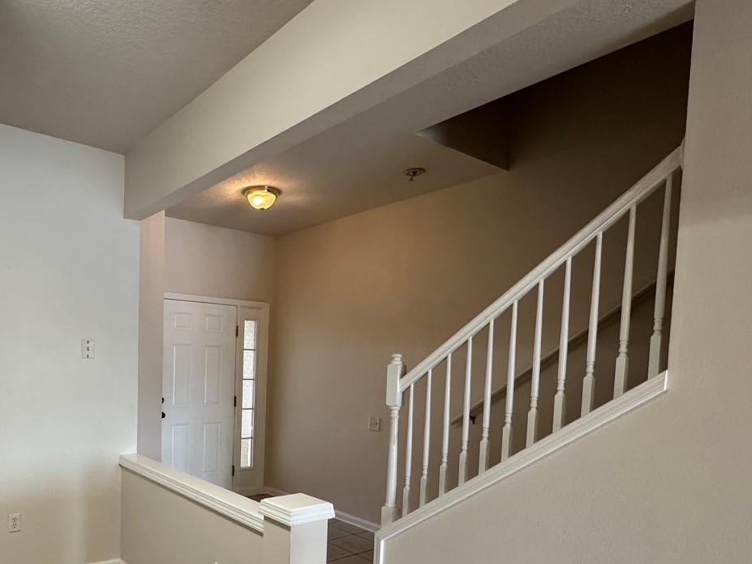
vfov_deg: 55.2
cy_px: 392
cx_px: 234
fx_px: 521
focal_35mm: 24
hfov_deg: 69.0
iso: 320
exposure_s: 1/120
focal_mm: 2.22
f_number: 2.2
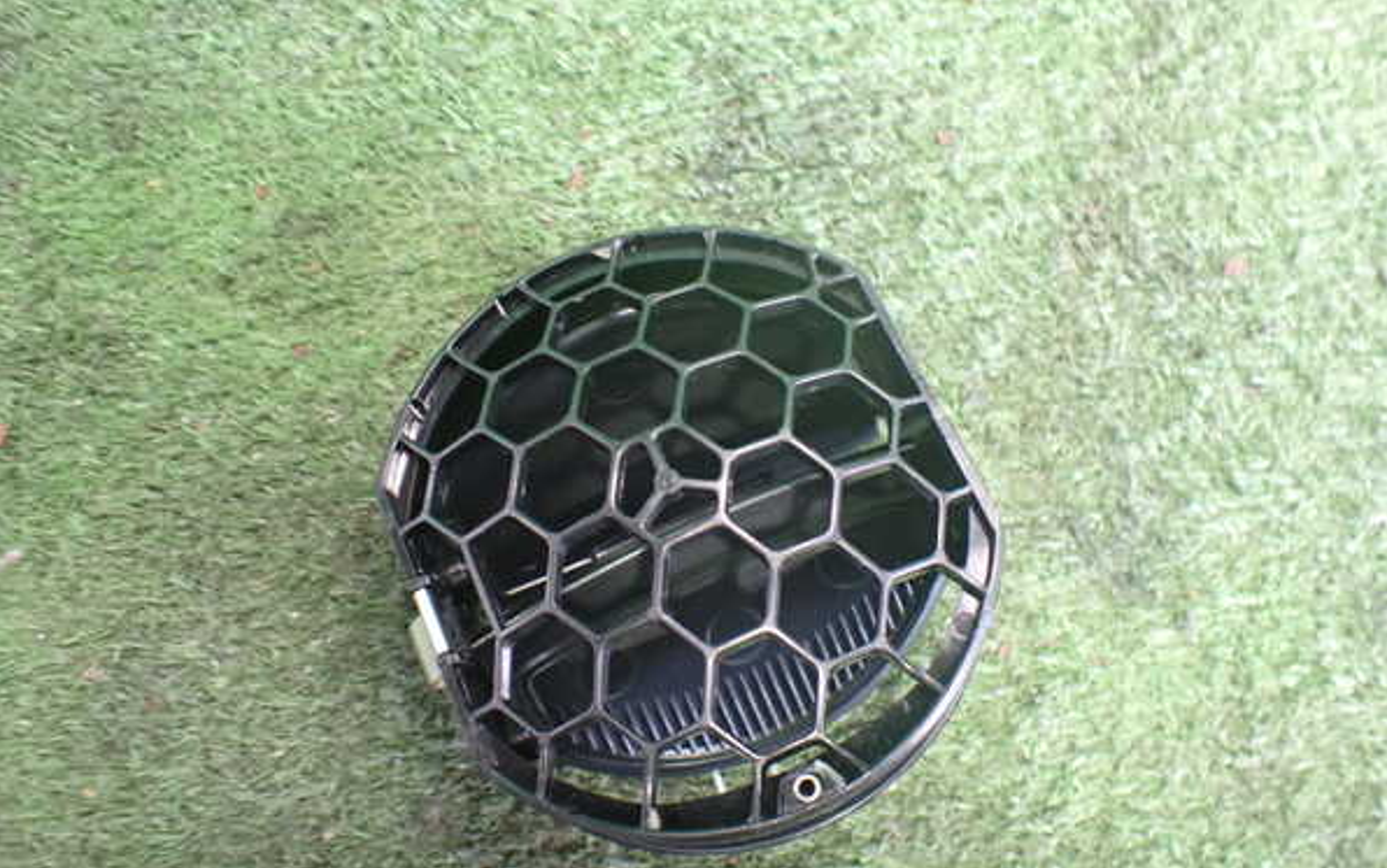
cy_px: 444
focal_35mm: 32
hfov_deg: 59.6
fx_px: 1210
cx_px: 694
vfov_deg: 39.5
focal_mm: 5.4
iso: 1000
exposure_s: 1/30
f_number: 2.3
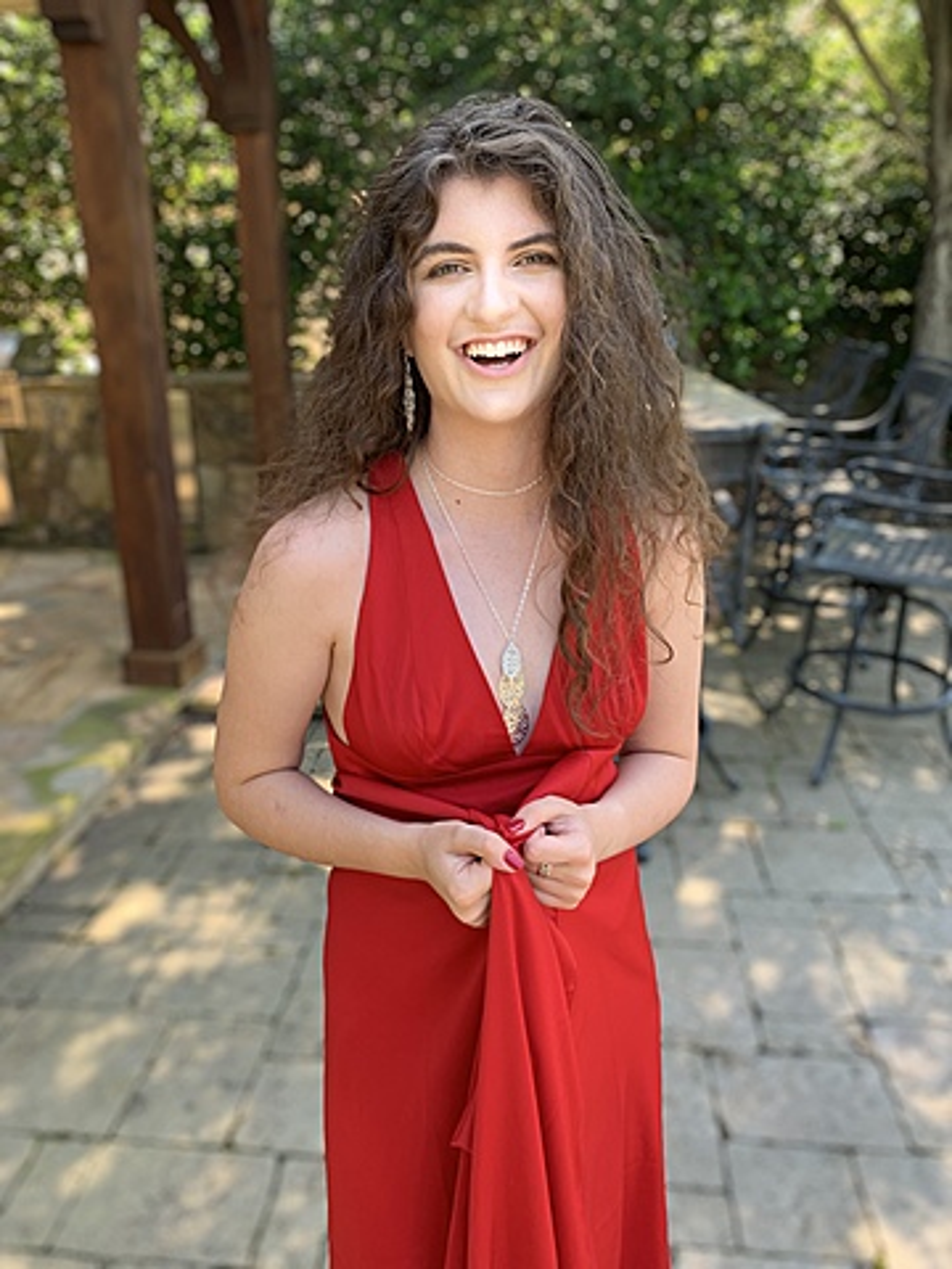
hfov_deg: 53.1
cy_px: 634
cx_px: 476
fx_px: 953
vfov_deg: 67.3
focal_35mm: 26
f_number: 1.8
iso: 25
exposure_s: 1/122
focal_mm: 4.25
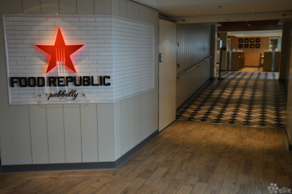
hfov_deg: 51.3
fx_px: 304
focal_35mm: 38
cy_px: 97
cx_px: 146
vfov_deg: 35.4
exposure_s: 1/100
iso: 800
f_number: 5
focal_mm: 25
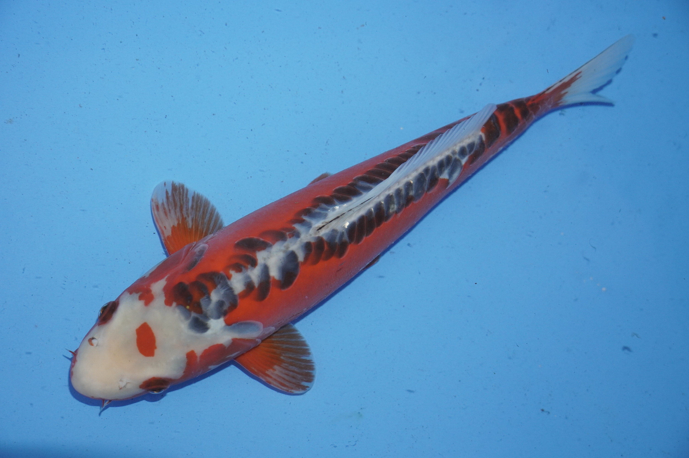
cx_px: 344
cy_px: 229
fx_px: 1061
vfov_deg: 24.4
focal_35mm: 56
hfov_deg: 36.0
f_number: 4.5
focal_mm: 37
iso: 1000
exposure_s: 1/160
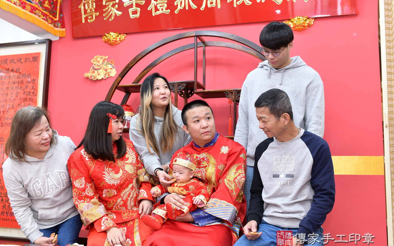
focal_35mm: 36
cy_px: 128
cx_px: 195
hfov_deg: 54.0
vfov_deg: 35.3
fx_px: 387
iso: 800
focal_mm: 35
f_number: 4.5
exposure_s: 1/200
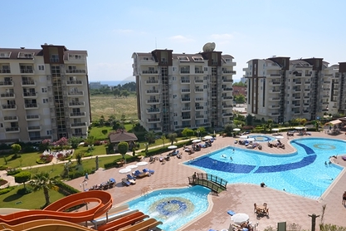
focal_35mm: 26
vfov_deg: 49.6
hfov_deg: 68.6
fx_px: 250
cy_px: 114
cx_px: 211
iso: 100
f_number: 9
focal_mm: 10
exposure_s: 1/250
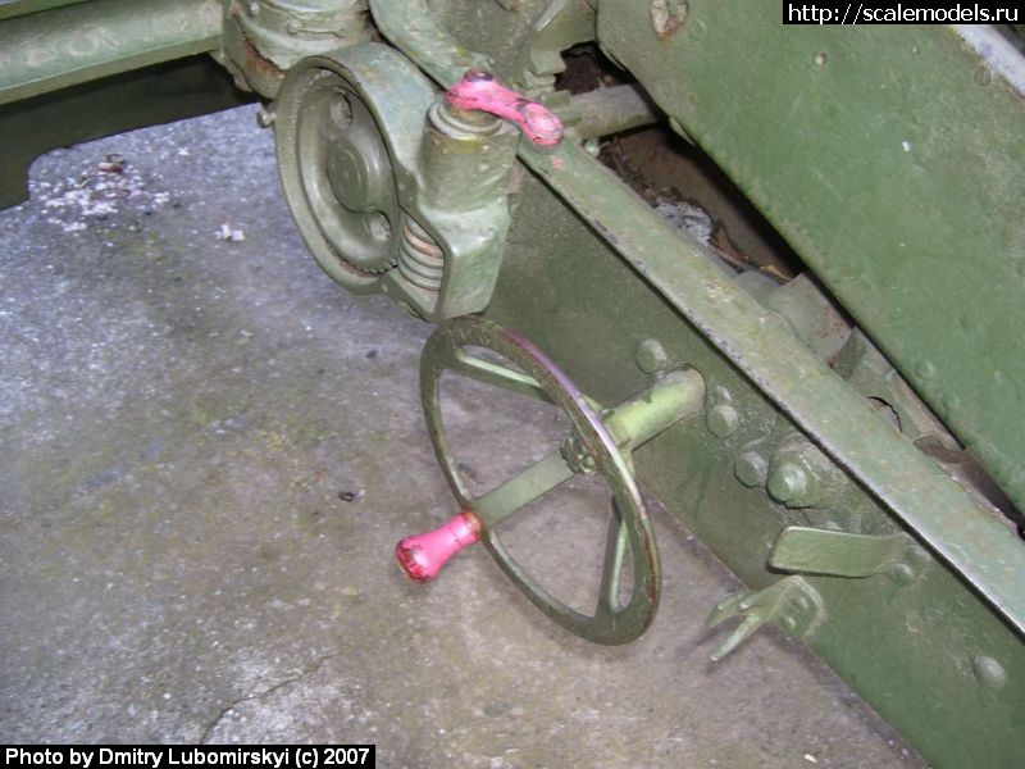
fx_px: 1096
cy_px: 384
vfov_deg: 38.7
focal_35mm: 37
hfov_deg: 50.1
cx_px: 512
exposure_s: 1/60
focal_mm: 6
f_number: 2.7
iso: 80
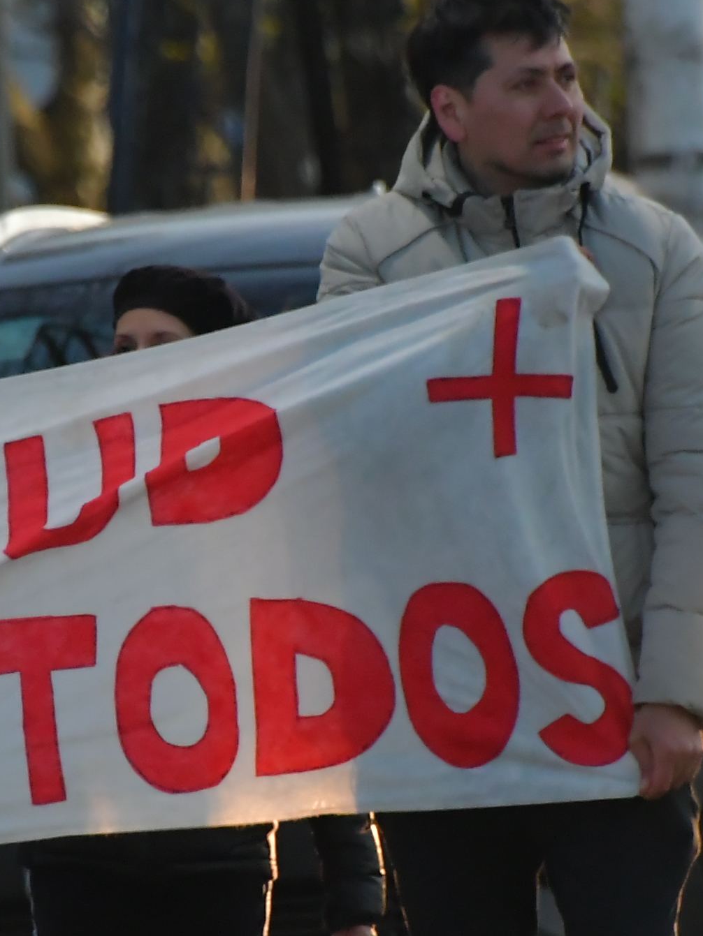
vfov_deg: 2.0
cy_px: 529
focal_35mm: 988
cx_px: 201
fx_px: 26749
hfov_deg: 1.5
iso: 2500
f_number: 6.3
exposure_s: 1/125
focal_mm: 220
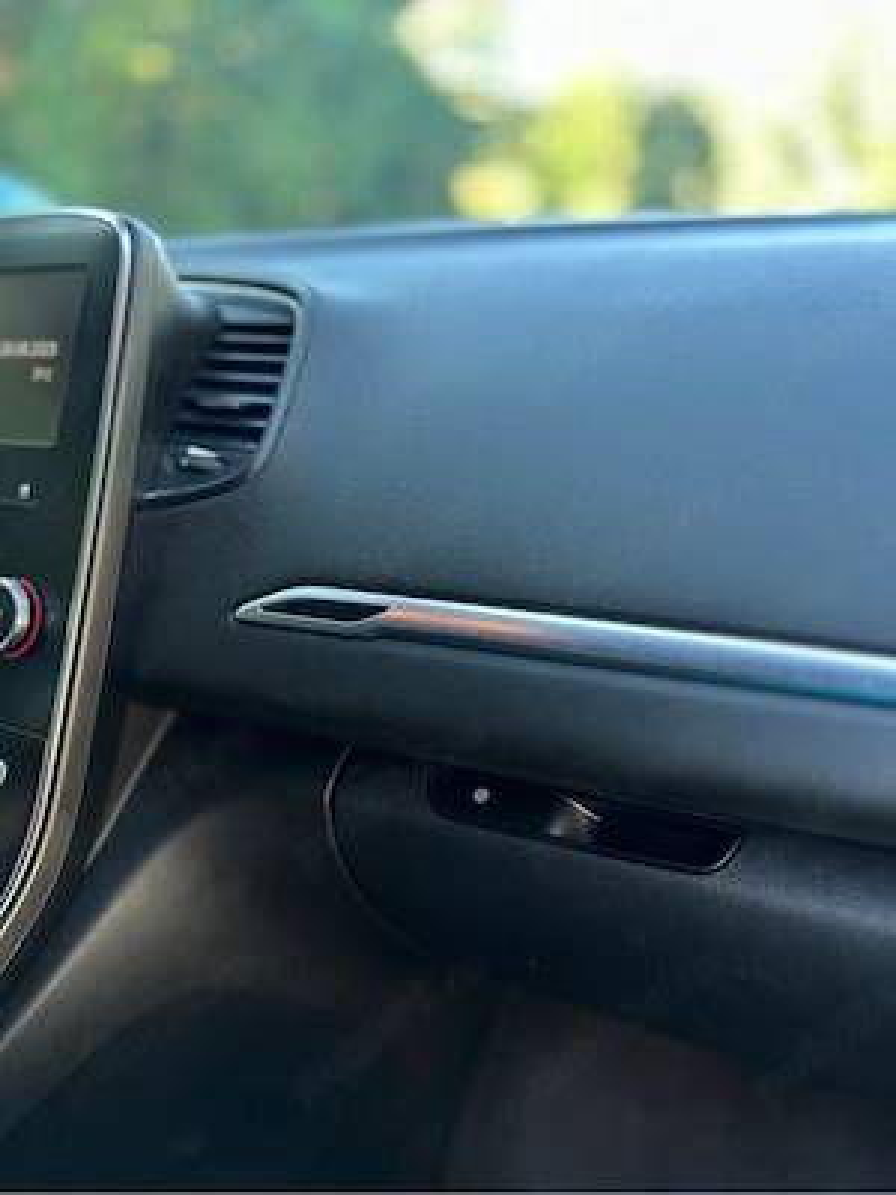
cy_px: 598
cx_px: 448
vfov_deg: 67.3
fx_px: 897
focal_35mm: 26
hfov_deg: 53.1
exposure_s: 1/93
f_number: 1.5
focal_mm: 5.7
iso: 125
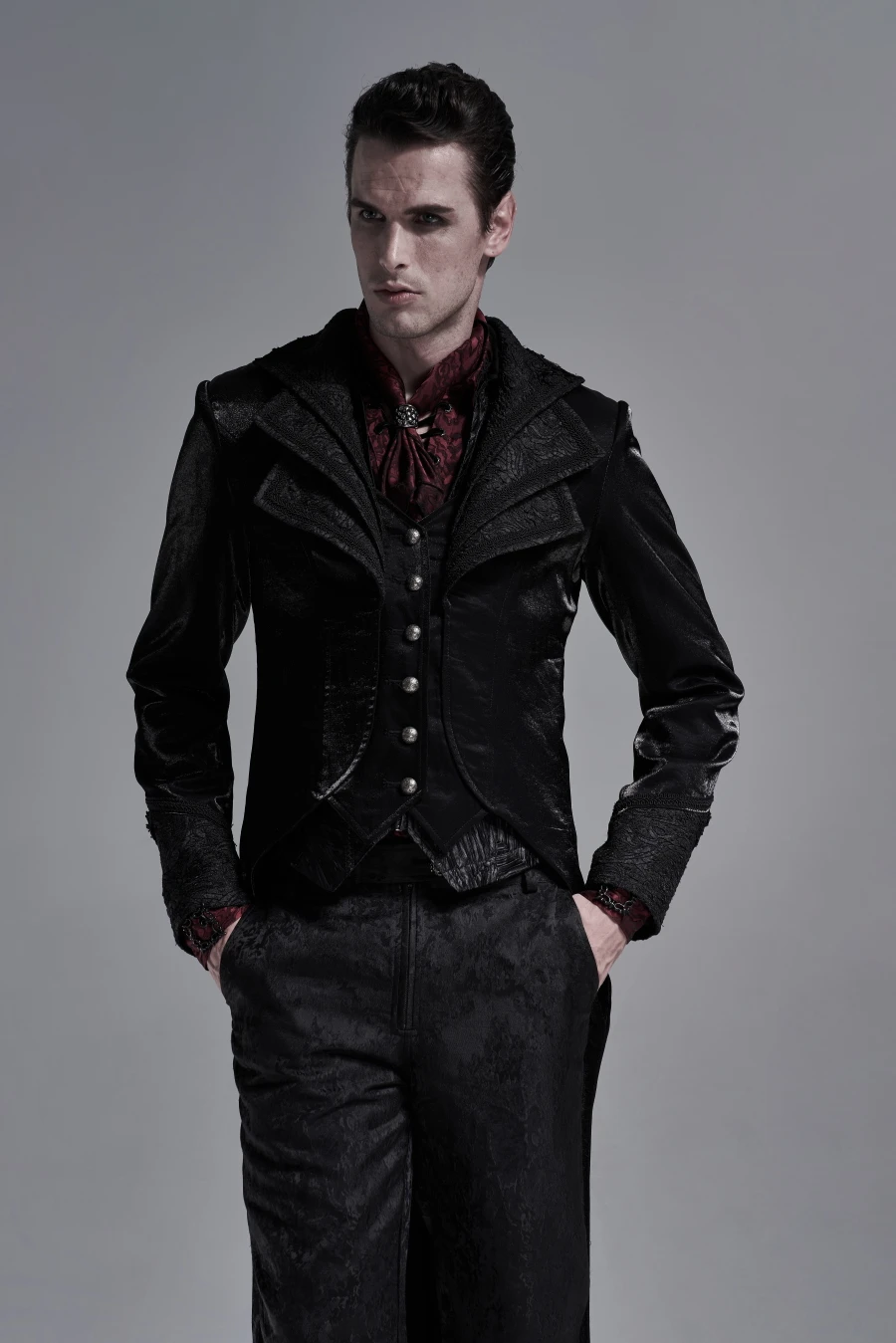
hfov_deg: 16.1
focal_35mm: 85
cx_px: 448
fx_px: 3171
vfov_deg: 23.9
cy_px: 672
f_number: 9
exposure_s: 1/160
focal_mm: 85
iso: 100
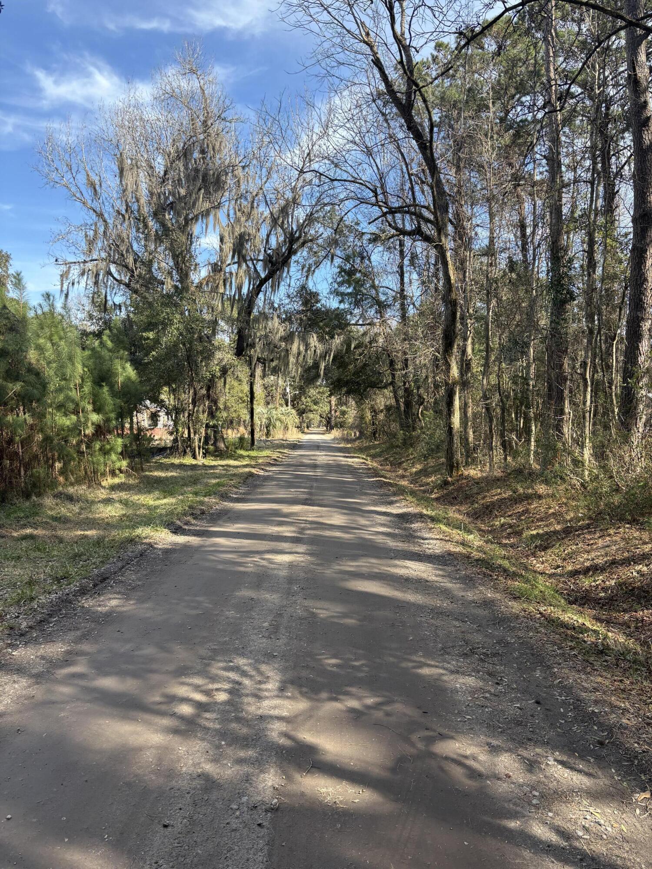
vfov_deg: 67.3
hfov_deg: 53.1
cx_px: 326
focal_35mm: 26
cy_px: 434
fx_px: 653
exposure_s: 1/818
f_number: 1.6
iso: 50
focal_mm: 5.96
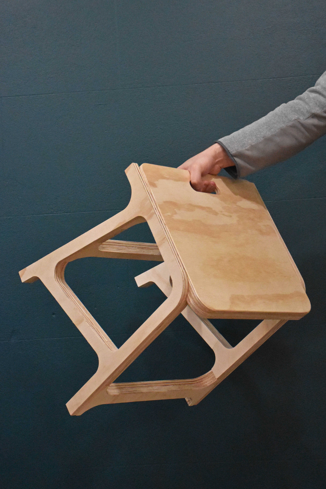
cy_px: 244
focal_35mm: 57
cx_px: 163
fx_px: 774
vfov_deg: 35.1
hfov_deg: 23.8
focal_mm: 38
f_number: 4.2
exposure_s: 1/125
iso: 6400
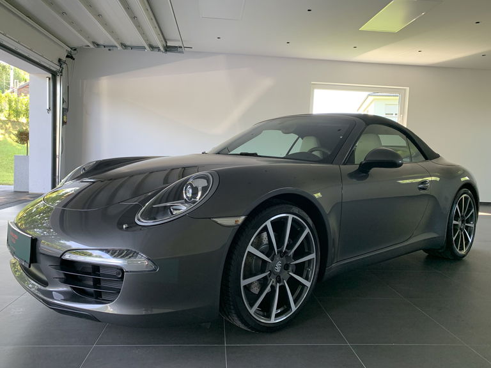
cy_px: 184
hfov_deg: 67.3
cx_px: 246
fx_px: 369
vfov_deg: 53.1
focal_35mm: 26
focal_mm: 4.25
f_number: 1.8
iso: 100
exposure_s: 1/103
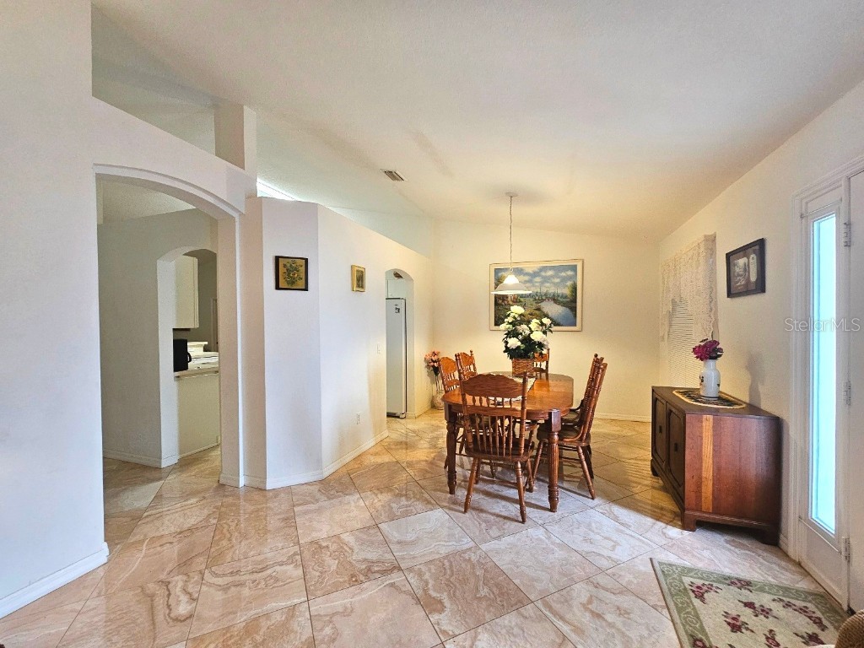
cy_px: 324
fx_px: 324
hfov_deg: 106.2
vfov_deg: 89.9
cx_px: 432
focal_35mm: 13
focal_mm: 2.2
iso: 250
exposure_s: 1/60.2
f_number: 2.2
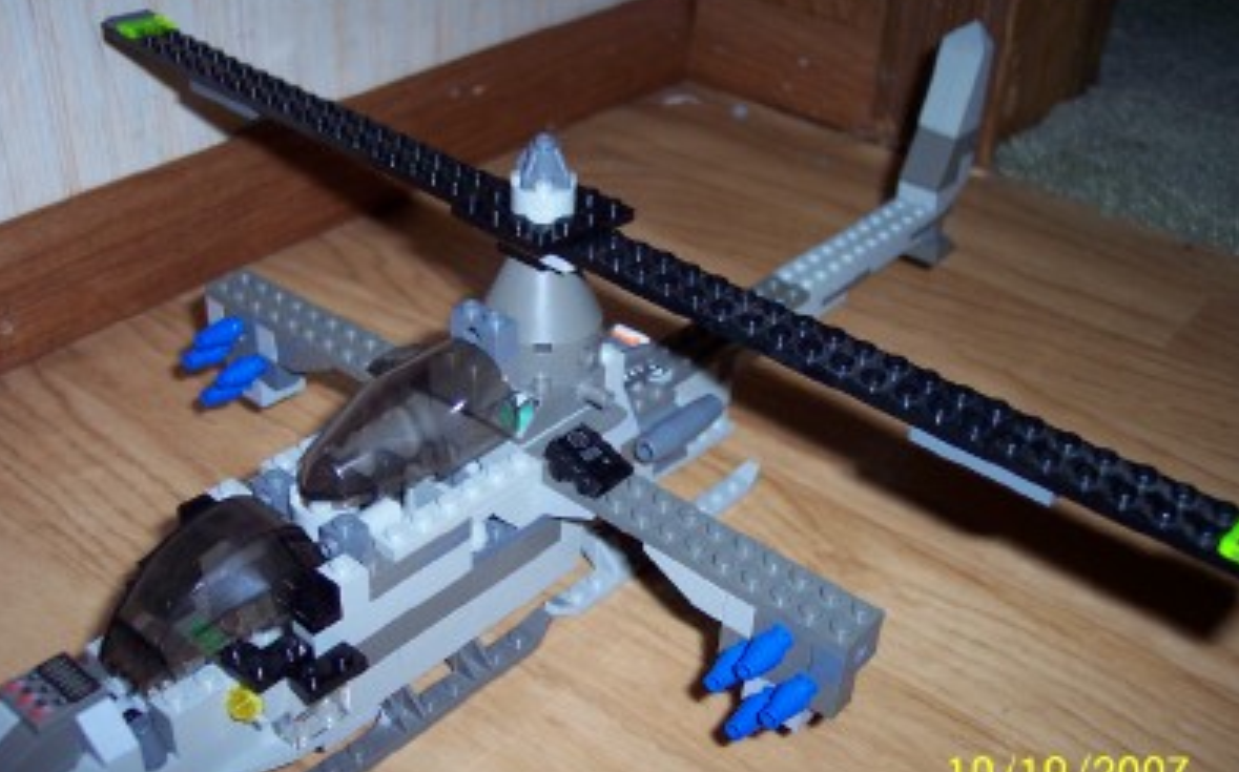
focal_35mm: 41
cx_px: 621
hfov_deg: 48.2
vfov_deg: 31.2
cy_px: 424
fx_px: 1383
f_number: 2.8
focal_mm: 8
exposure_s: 1/30
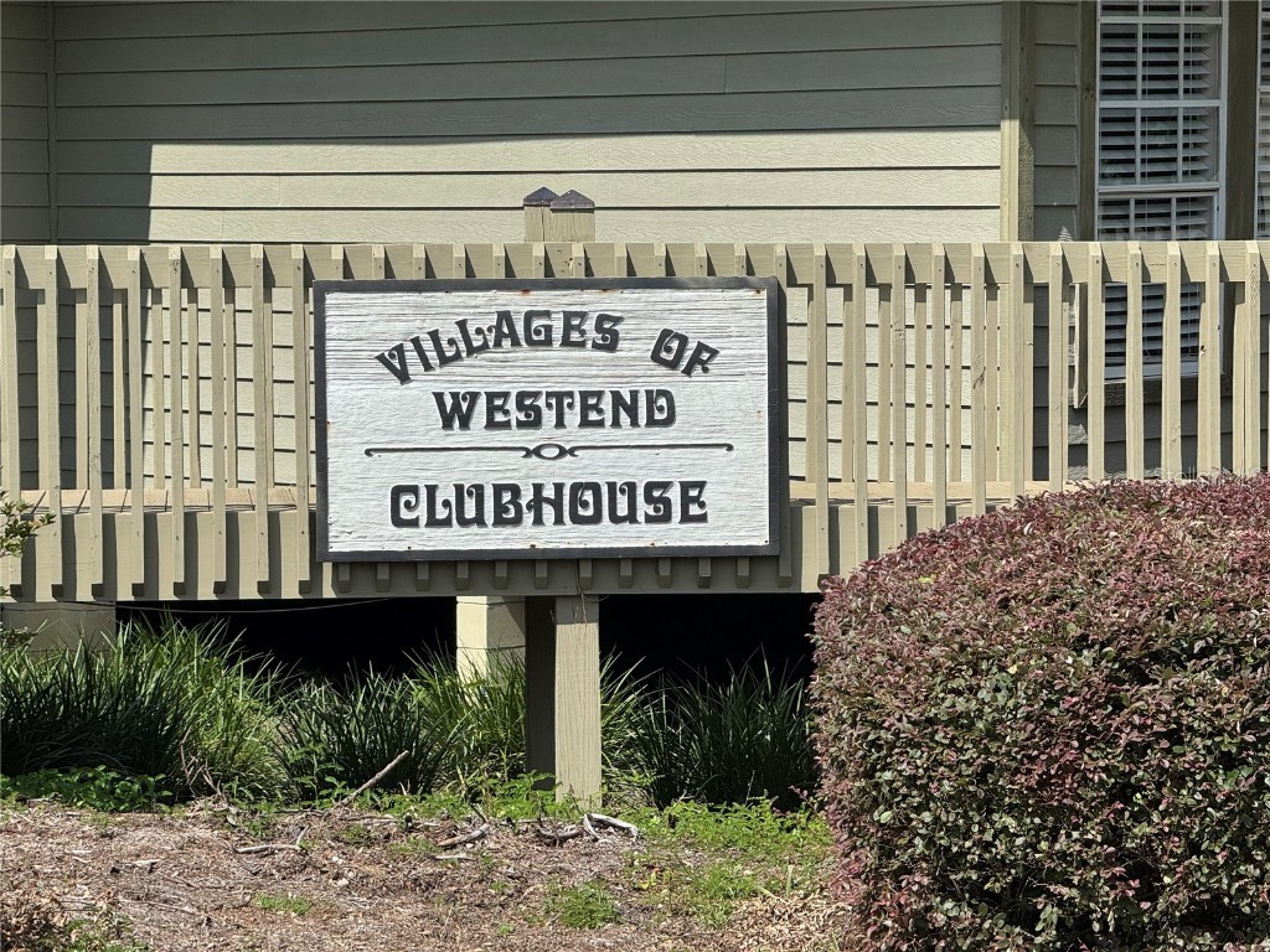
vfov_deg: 12.3
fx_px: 4403
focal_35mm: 120
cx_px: 635
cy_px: 476
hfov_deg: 16.4
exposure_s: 1/1969
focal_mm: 15.66
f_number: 2.8
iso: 50
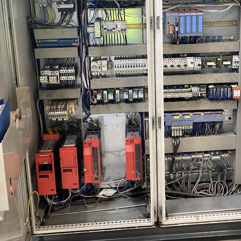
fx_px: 307
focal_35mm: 39
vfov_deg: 41.3
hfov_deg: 42.6
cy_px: 54
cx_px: 149
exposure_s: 1/60
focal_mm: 4.25
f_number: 1.8
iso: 200
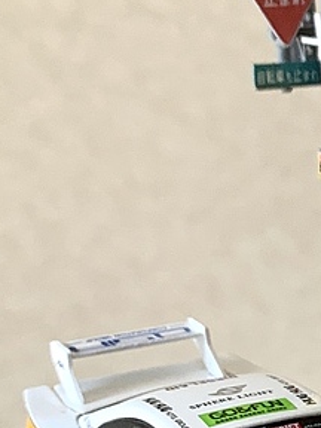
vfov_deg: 12.8
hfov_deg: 8.7
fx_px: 1904
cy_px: 252
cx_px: 774
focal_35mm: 154
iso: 100
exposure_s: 1/119
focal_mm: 4.25
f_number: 1.8
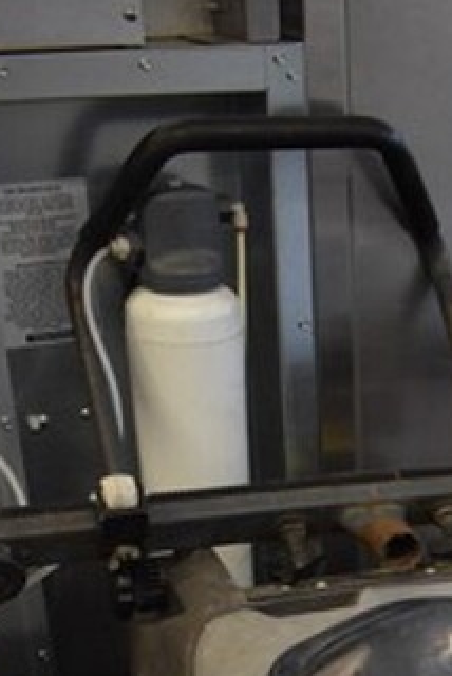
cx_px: 551
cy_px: 926
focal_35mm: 77
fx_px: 1447
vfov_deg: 22.8
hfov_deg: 16.9
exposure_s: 1/125
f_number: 3.5
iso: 1100
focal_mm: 18
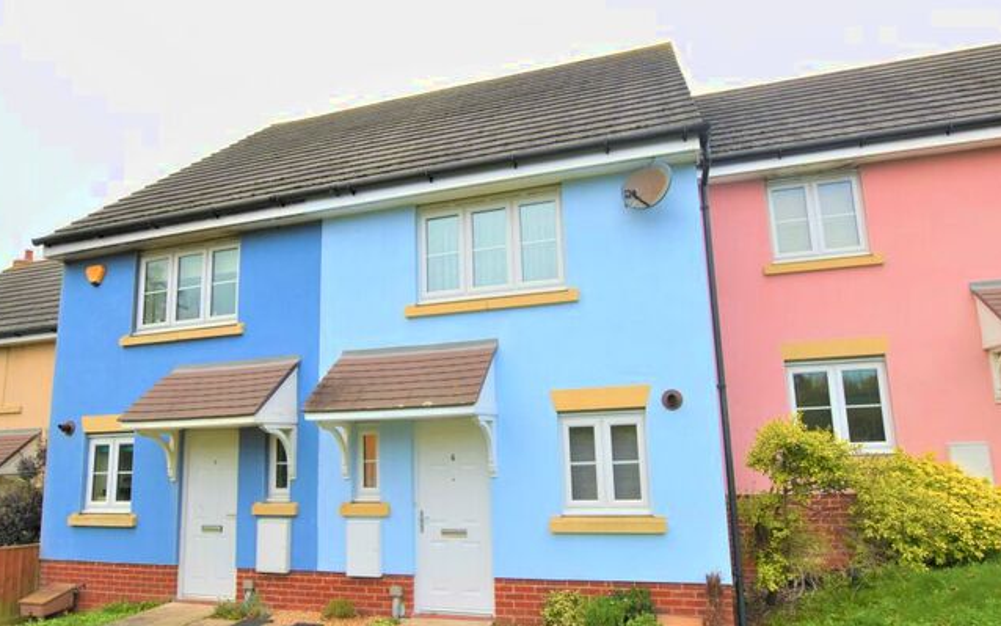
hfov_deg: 87.1
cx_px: 502
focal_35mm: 19
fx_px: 526
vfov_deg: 61.4
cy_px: 341
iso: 400
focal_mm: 11.5
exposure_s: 1/200
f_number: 7.1
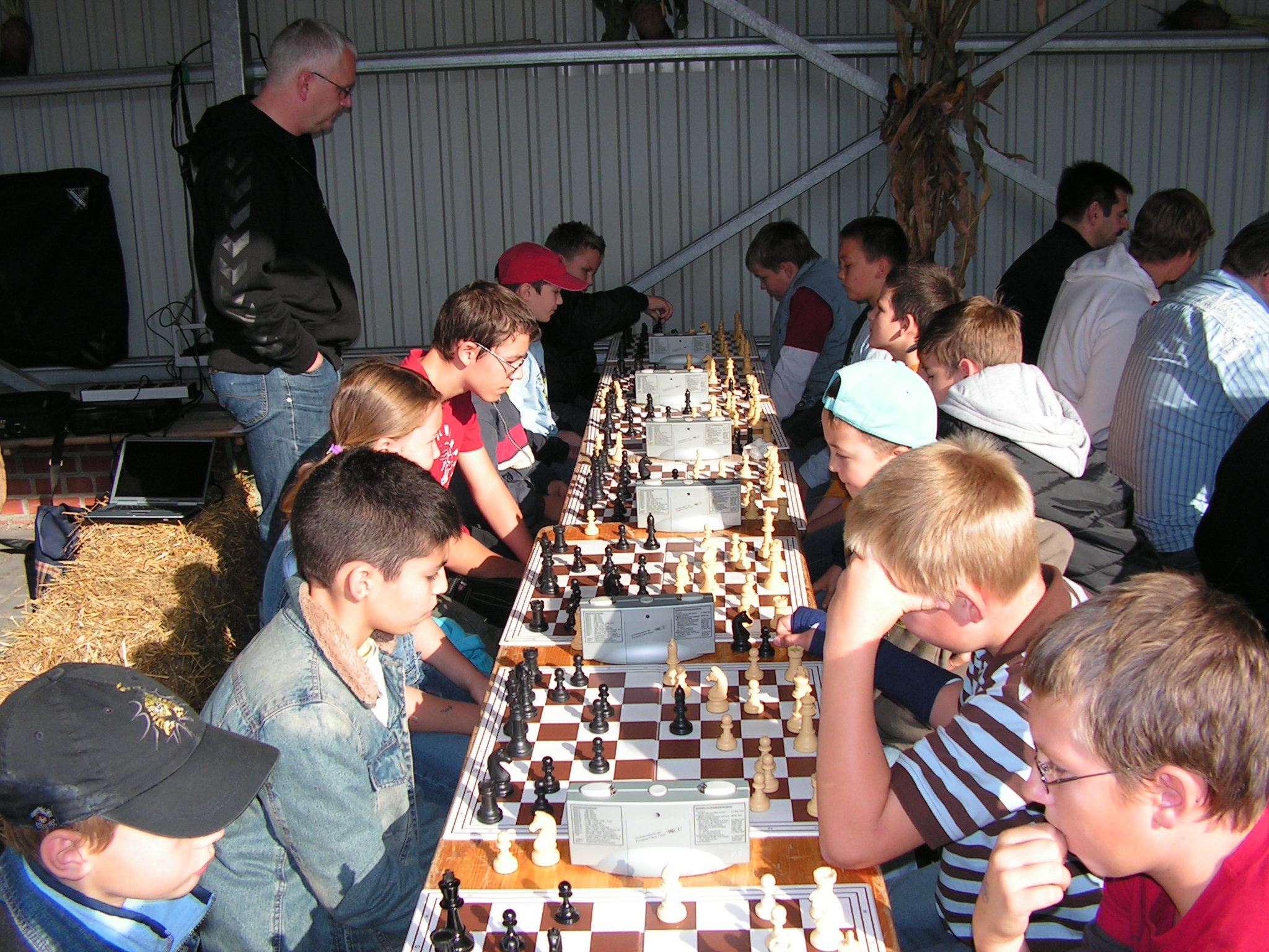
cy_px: 476
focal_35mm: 36
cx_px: 634
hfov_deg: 51.4
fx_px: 1320
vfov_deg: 39.7
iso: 64
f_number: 3.2
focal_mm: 6
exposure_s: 1/640
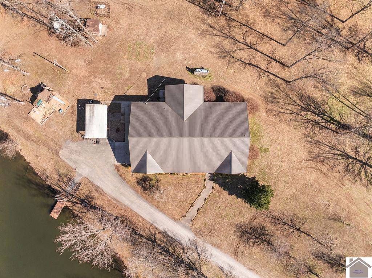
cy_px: 139
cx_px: 186
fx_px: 258
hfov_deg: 71.6
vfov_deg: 56.8
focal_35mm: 24
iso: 100
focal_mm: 12.29
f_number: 2.8
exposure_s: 1/800
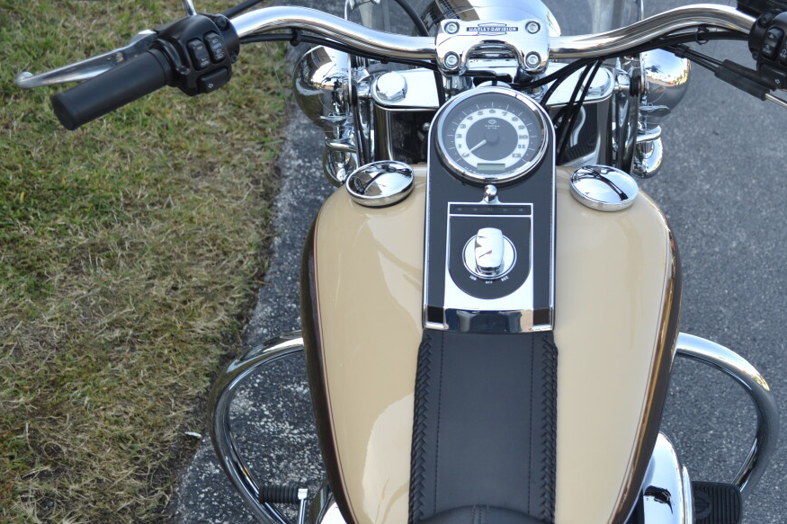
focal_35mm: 60
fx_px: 1304
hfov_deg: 33.4
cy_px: 216
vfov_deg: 22.7
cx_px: 499
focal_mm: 29
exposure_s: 1/125
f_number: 5.6
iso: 160
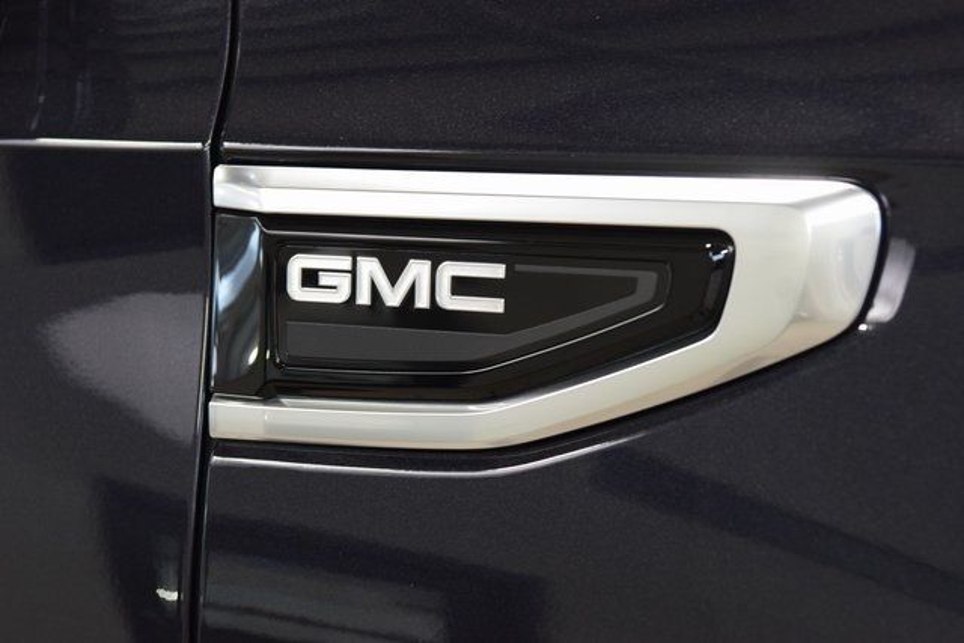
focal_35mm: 105
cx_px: 482
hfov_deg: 19.5
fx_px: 2812
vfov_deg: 13.0
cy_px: 322
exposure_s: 1/30
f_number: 5.6
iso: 1600
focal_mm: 70
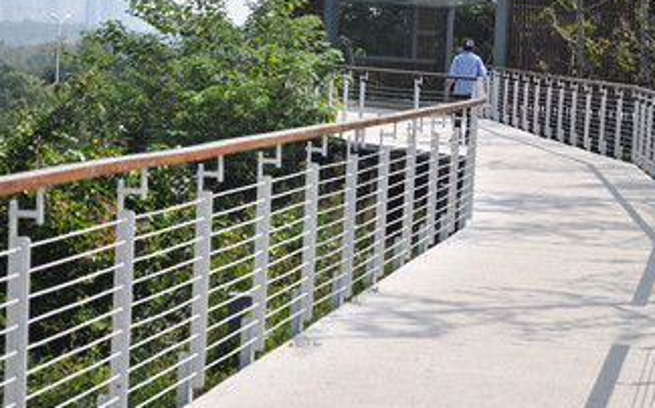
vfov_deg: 10.1
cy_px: 83
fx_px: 2315
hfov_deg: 16.1
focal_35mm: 130
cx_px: 372
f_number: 5.6
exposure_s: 1/1600
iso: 320
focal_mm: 55
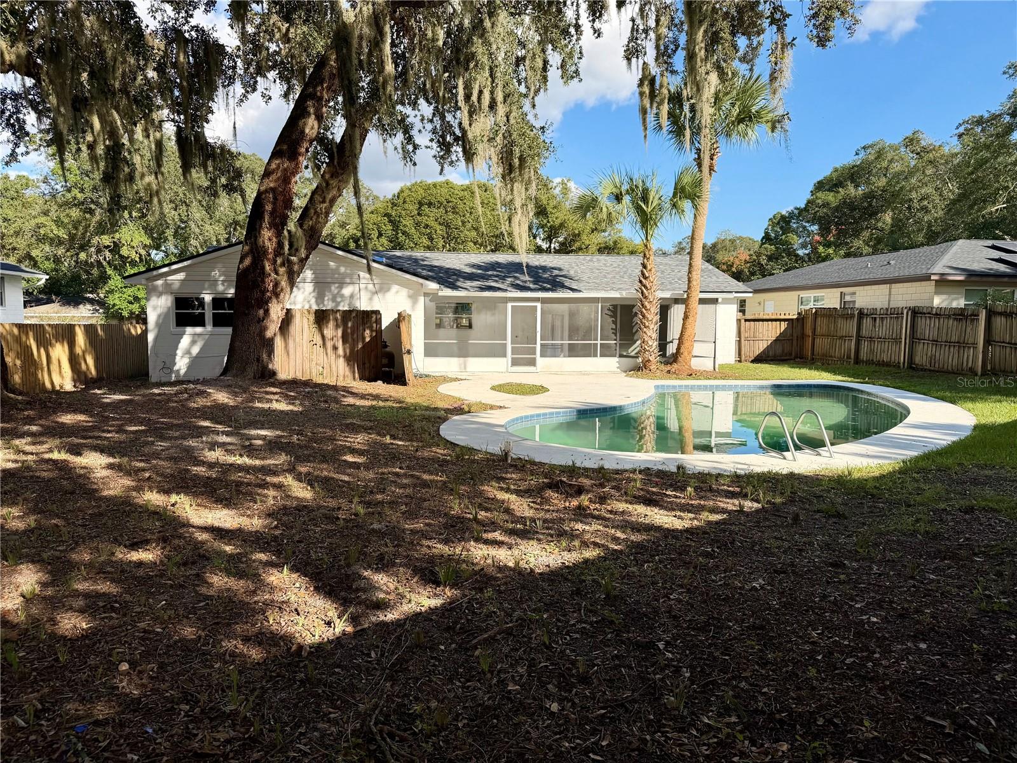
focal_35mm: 24
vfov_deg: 56.8
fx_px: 705
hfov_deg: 71.6
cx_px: 508
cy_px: 382
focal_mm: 6.76
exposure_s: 1/3953
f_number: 1.78
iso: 80
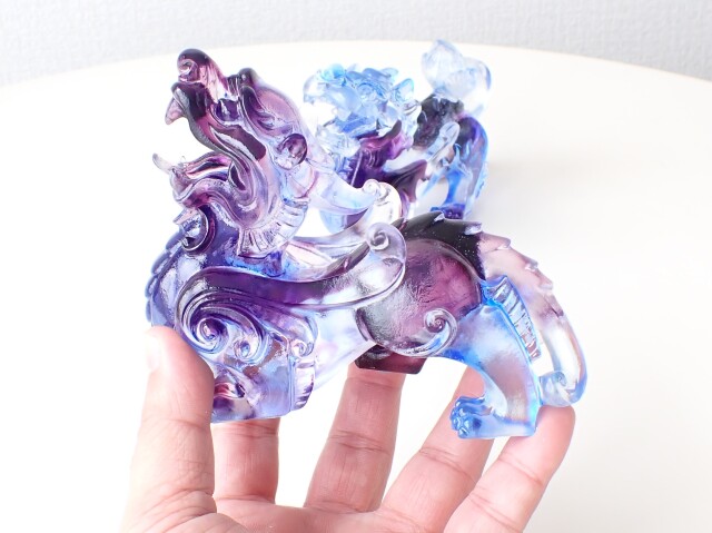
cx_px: 356
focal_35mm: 30
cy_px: 266
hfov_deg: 60.0
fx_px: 617
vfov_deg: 46.7
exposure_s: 1/125
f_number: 3.2
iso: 125
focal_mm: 5.4
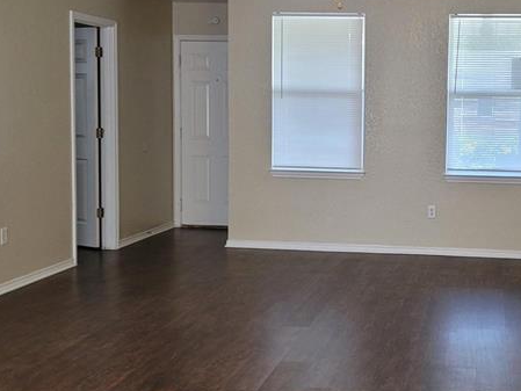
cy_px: 173
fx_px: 858
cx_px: 384
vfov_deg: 25.7
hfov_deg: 33.2
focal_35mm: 57
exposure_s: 1/119
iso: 250
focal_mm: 7
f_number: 1.8
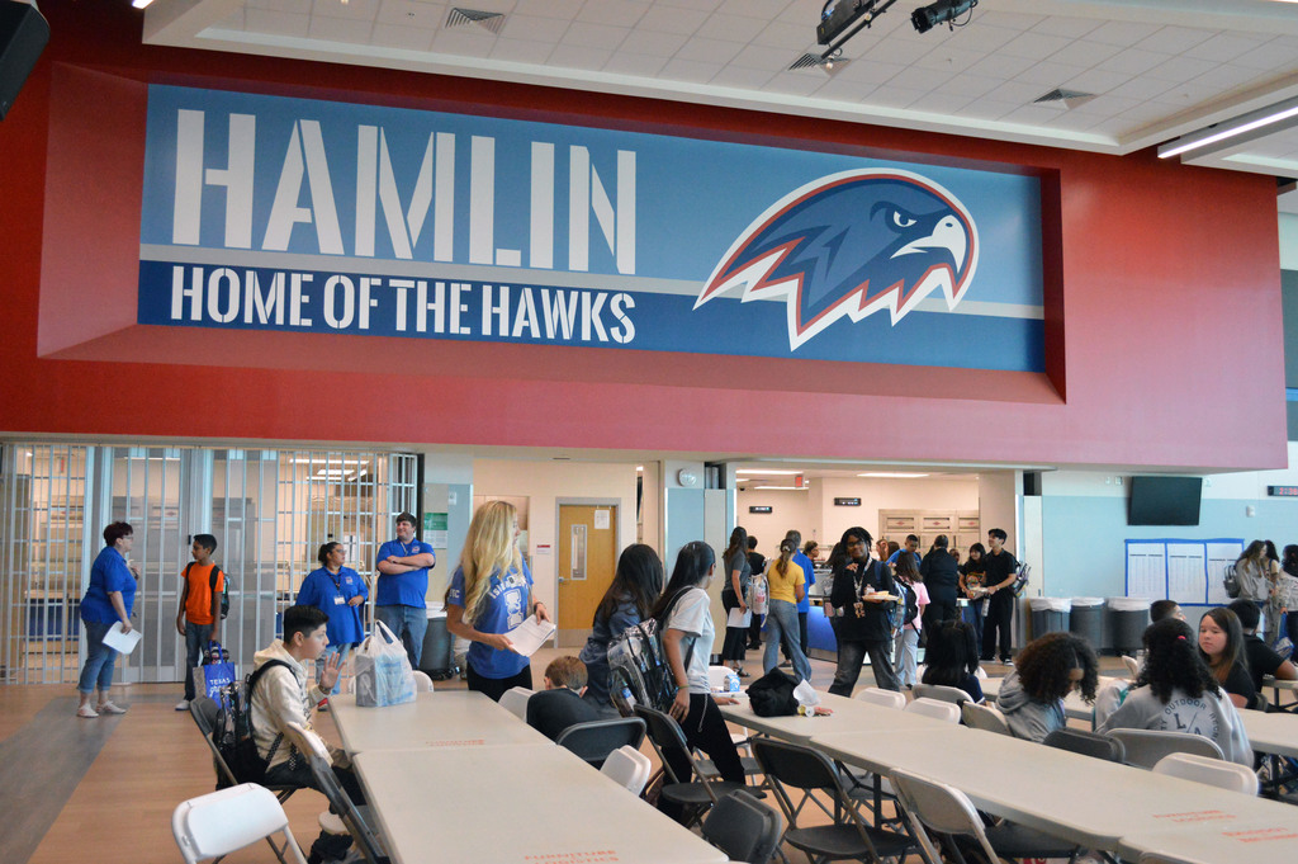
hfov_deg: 53.2
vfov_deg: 36.8
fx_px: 1297
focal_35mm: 36
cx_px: 649
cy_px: 432
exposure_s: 1/500
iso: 3200
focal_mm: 24
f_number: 4
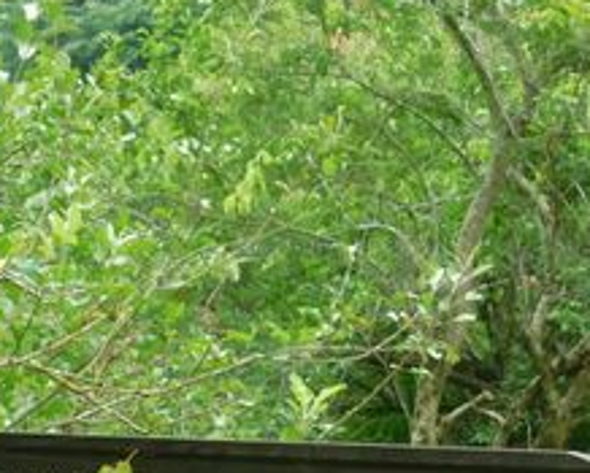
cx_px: 49
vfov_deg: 10.6
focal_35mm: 143
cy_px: 624
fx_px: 2500
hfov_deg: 13.3
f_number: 3.6
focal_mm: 7.1
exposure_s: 1/40
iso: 125
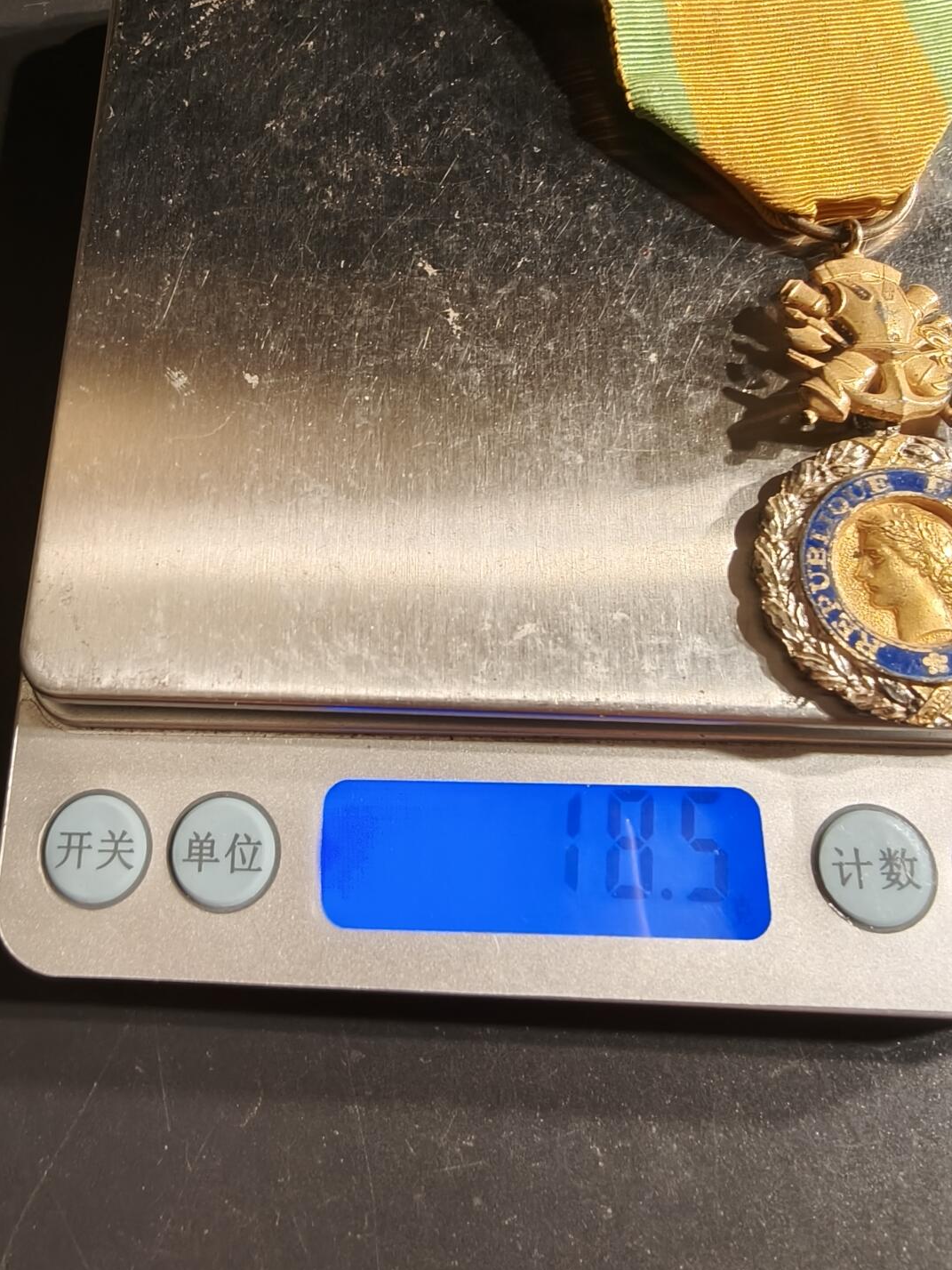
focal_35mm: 29
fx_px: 1063
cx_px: 599
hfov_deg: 47.8
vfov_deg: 61.2
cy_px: 751
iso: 160
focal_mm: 2.32
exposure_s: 1/58.5
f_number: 2
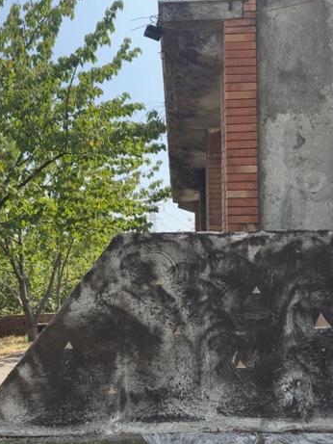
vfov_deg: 38.2
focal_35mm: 50
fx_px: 641
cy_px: 229
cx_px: 167
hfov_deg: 29.1
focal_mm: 6.86
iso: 64
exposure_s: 1/773
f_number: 1.78
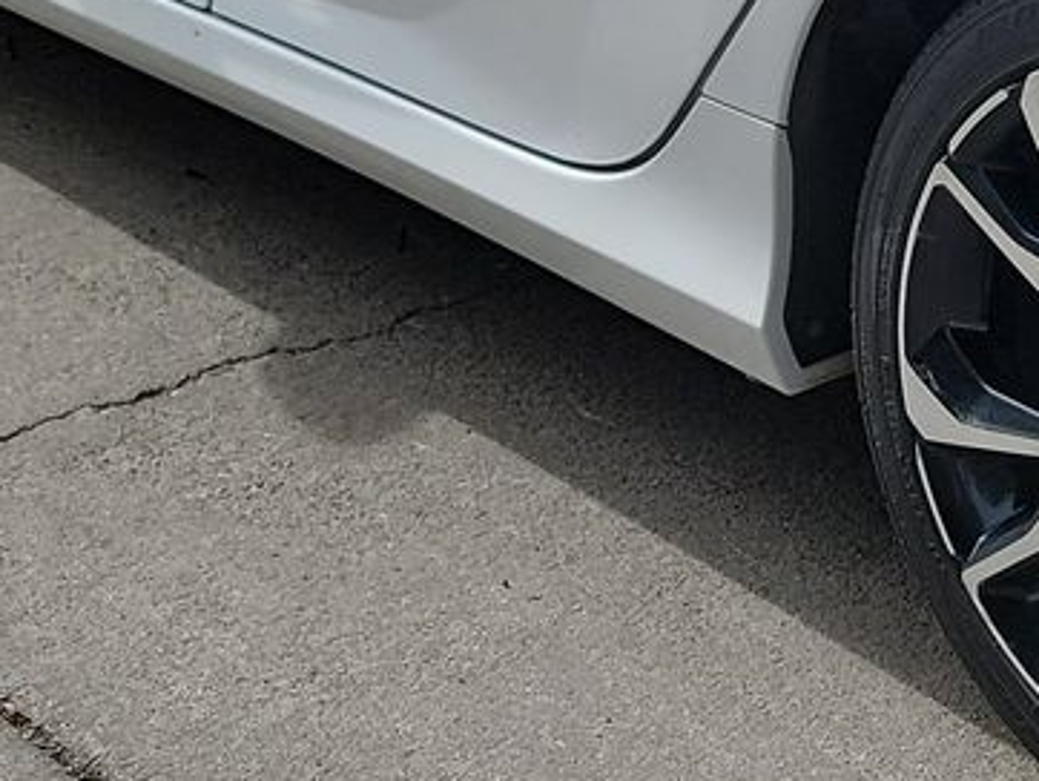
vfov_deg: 13.3
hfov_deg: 17.5
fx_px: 3184
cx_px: 1320
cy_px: -362
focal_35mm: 106
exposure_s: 1/829
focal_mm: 6.7
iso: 50
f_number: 1.8
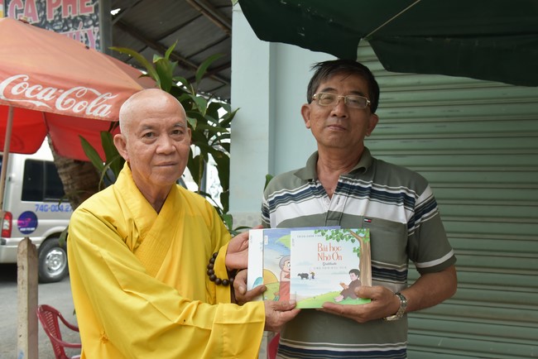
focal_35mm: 38
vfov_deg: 35.1
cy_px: 180
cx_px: 269
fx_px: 568
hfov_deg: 50.7
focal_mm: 38
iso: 1600
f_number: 6.3
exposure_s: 1/160
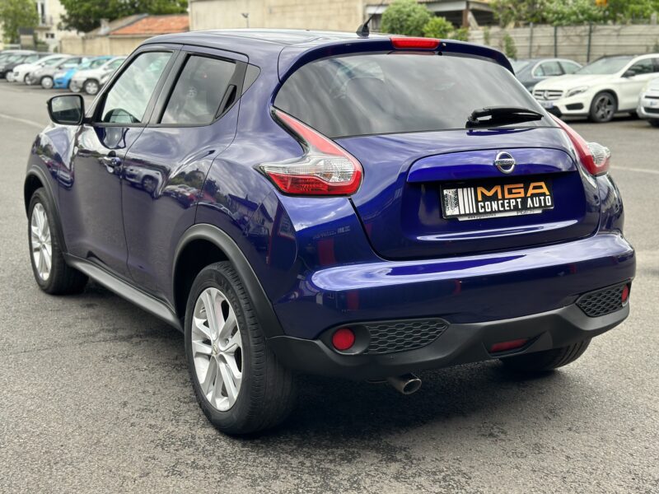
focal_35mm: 48
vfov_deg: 30.3
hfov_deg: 39.7
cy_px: 247
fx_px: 914
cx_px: 330
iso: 80
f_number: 1.78
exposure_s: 1/864
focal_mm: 6.86
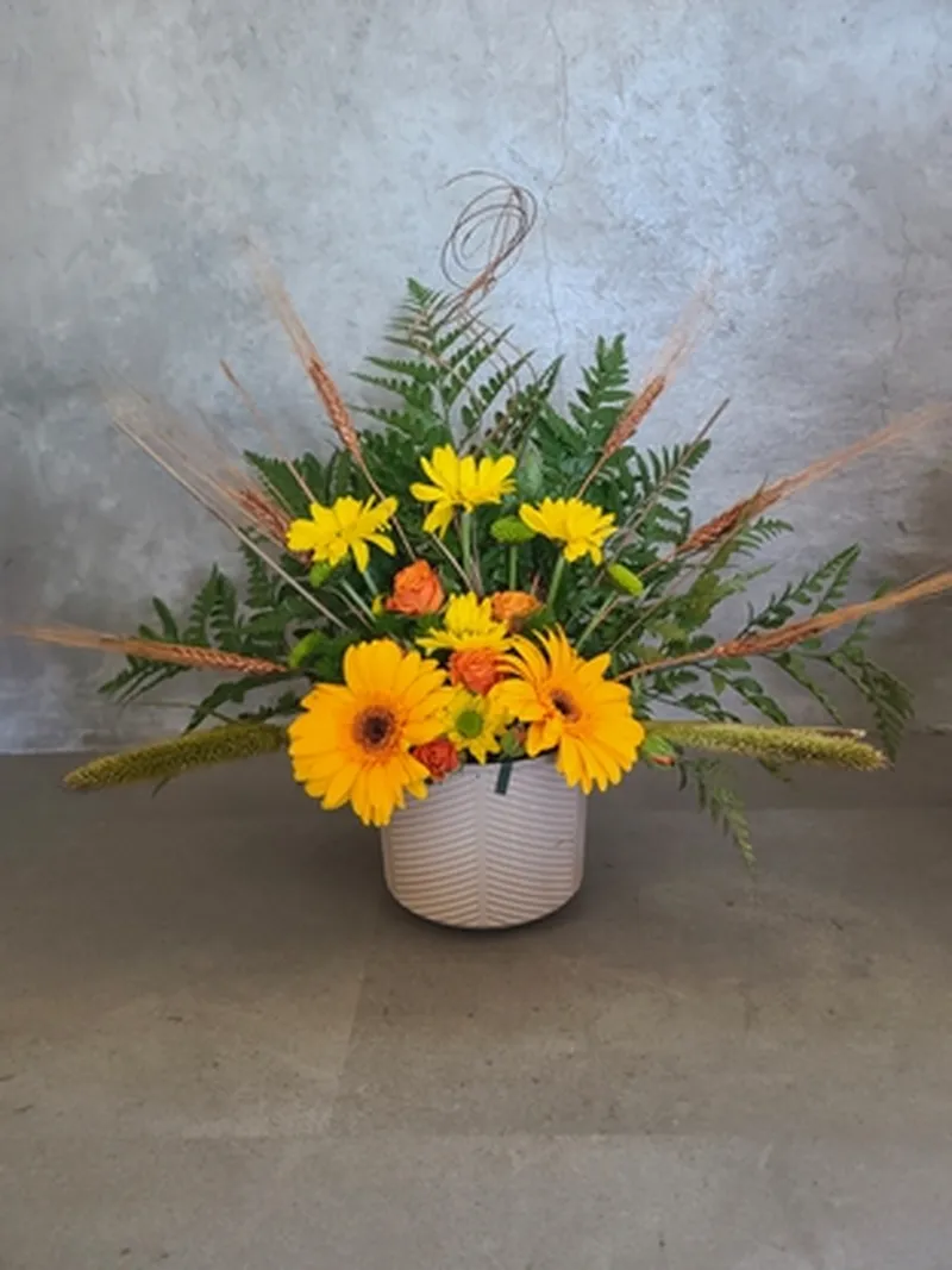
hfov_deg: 54.9
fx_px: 917
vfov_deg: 69.4
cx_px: 476
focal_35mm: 25
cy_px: 635
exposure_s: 1/40
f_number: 1.8
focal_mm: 7
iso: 320
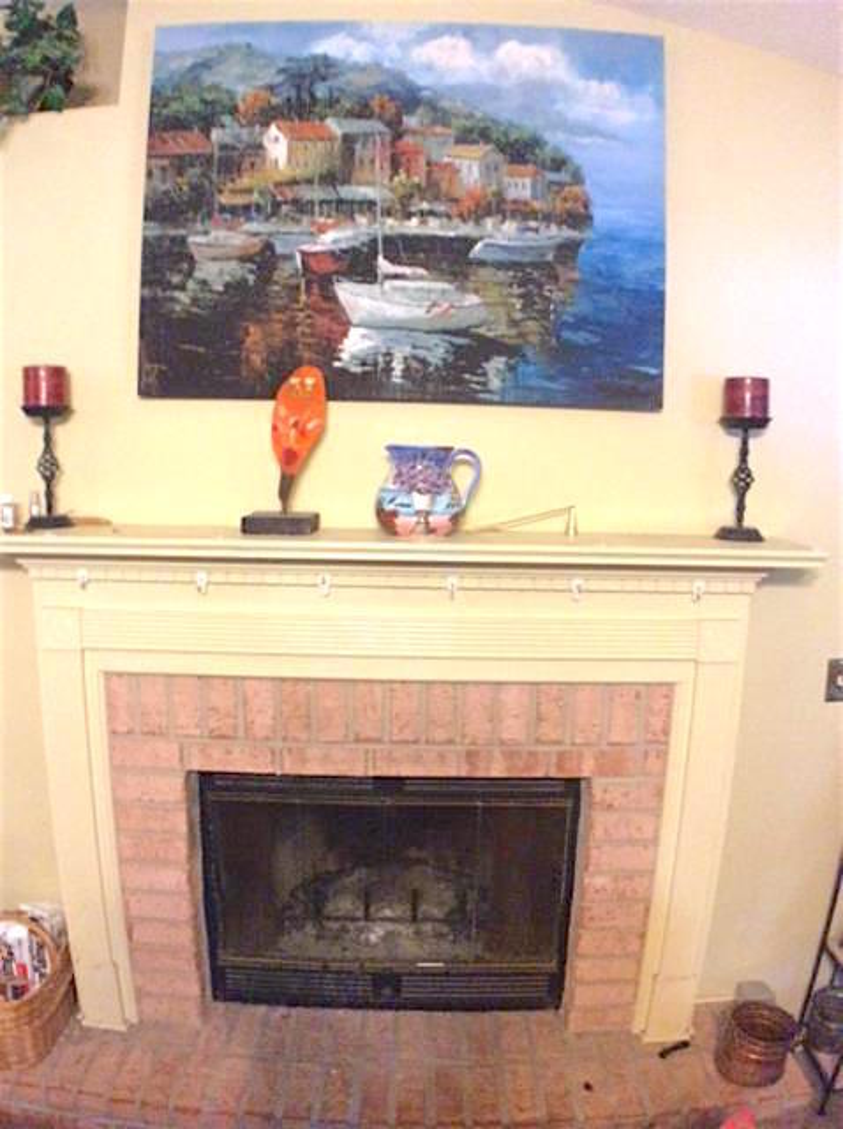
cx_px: 422
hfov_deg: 44.1
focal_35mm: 32
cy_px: 564
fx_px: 1042
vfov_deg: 56.9
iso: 320
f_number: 2.4
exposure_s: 1/15
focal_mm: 3.3
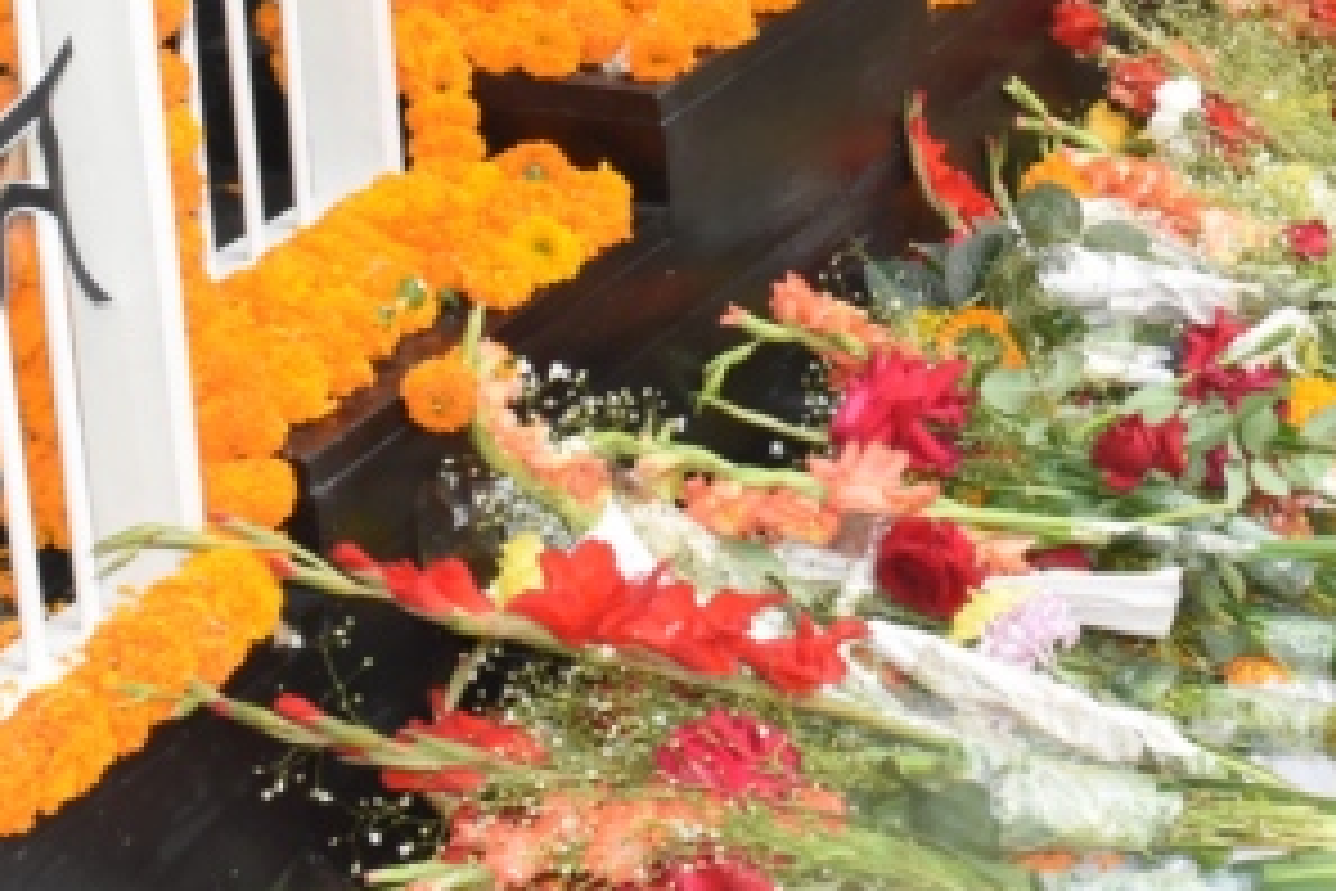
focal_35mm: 91
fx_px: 3377
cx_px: 1089
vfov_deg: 14.4
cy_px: -245
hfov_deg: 22.1
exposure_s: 1/250
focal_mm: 18
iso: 1000
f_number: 9
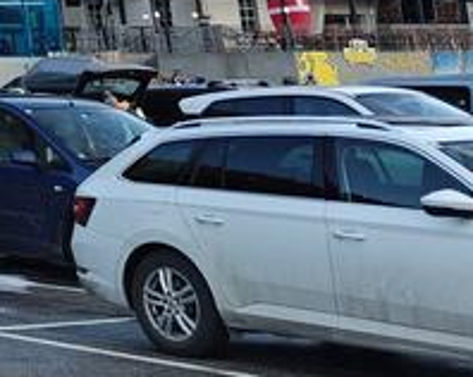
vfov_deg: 11.7
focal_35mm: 117
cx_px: -643
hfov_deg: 12.8
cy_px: -400
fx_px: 1636
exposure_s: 1/100
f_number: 1.6
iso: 64
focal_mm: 6.06
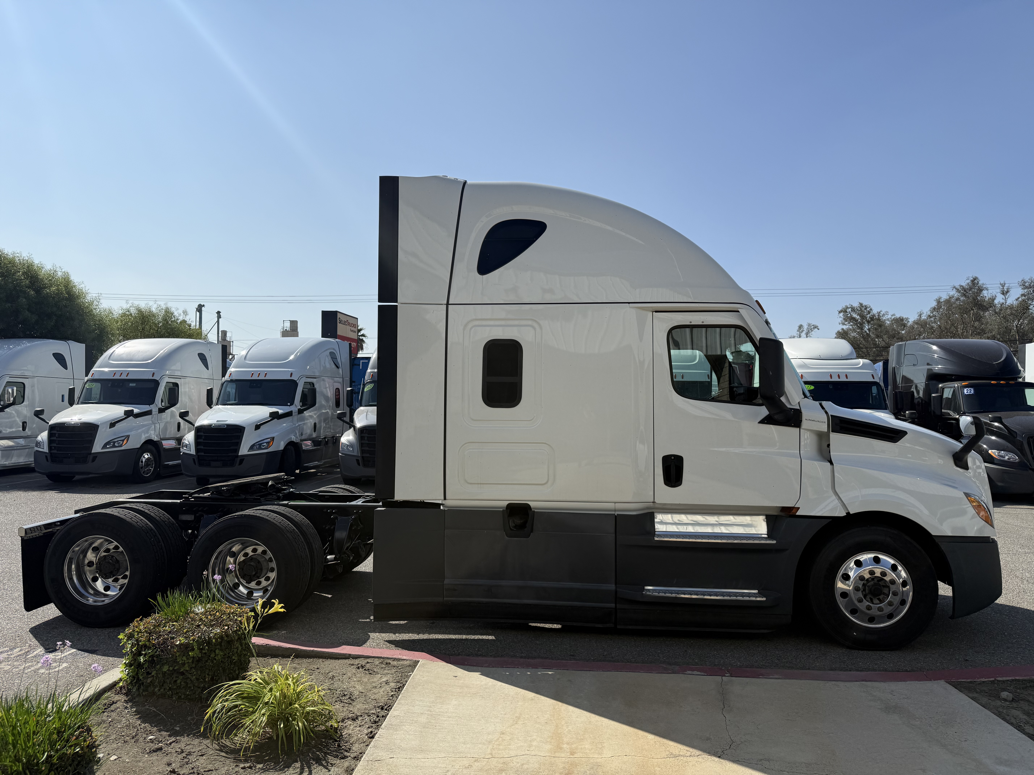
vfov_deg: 56.8
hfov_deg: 71.6
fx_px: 717
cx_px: 517
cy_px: 388
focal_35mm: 24
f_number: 1.78
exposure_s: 1/7353
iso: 80
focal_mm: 6.76
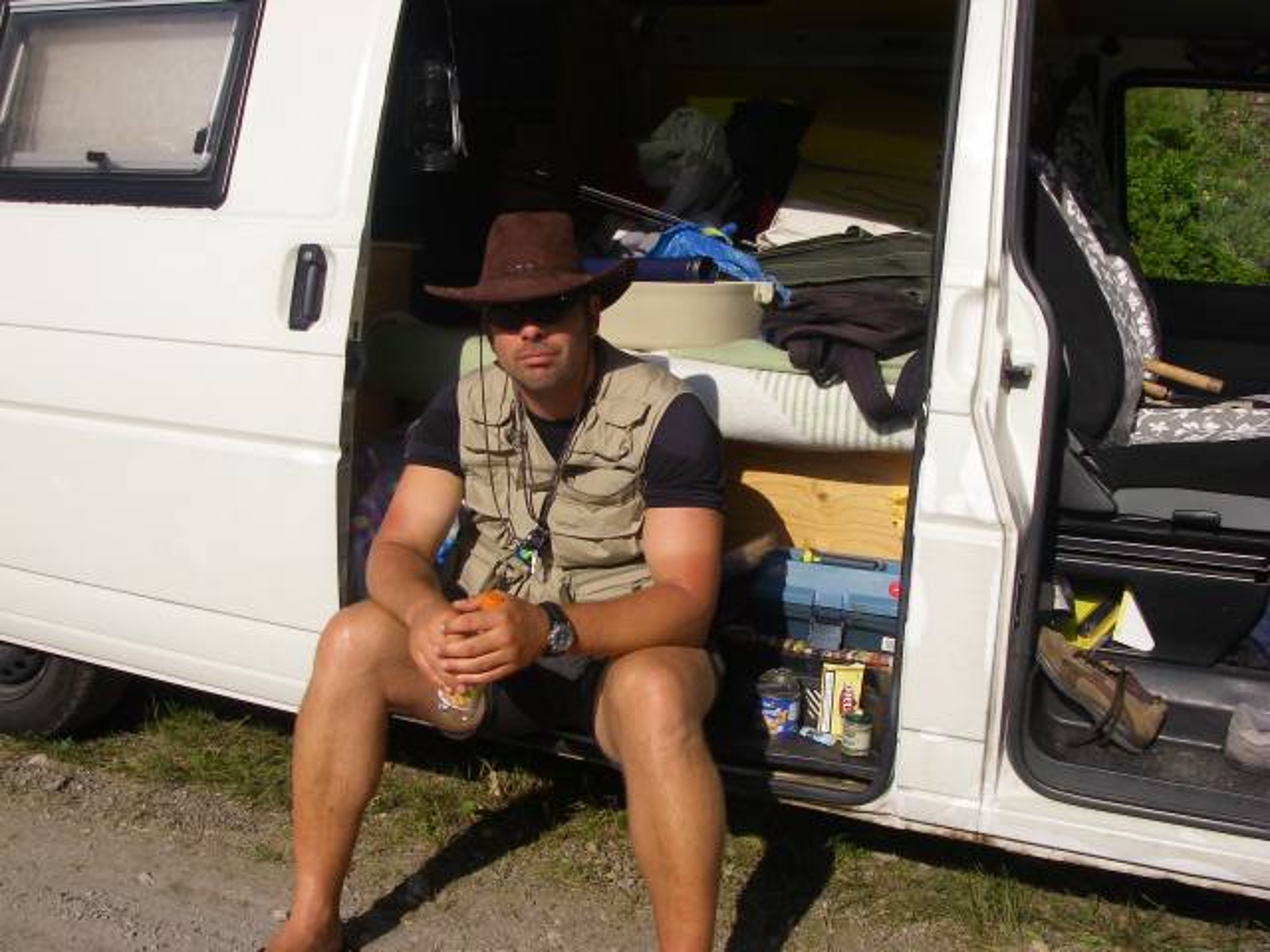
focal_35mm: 38
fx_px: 1394
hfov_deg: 49.0
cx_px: 635
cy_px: 476
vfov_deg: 37.7
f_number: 6.6
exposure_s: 1/400
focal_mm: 6.3
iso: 64
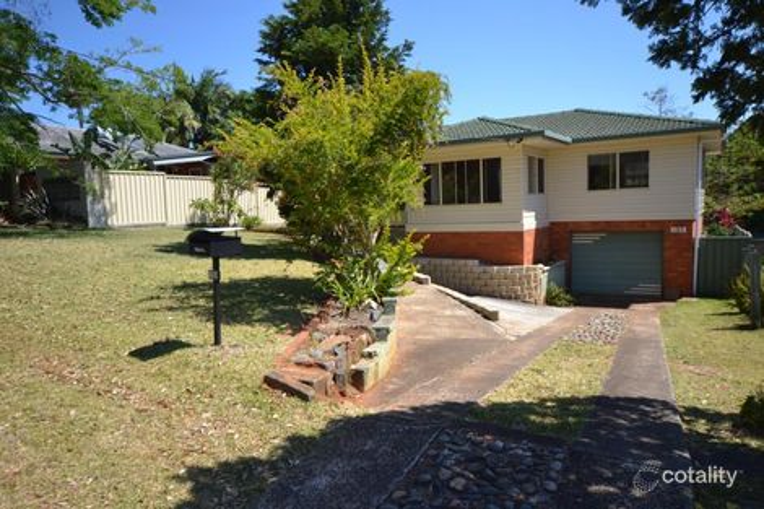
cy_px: 254
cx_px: 382
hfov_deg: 70.5
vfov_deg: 50.4
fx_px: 541
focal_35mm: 26
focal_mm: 17
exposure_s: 1/200
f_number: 7.1
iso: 100
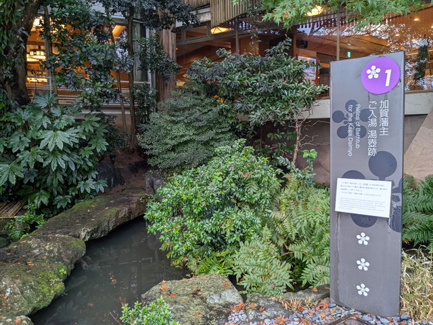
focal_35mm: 27
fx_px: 338
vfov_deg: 51.4
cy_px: 162
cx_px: 216
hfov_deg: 65.3
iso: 180
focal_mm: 4.38
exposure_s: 1/120
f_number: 1.73
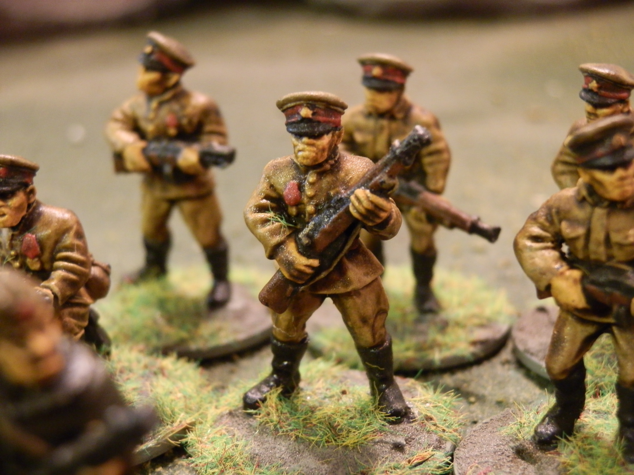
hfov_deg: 31.7
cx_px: 317
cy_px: 238
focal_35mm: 61
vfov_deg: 24.0
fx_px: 1117
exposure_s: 1/8
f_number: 3.7
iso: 320
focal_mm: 10.99
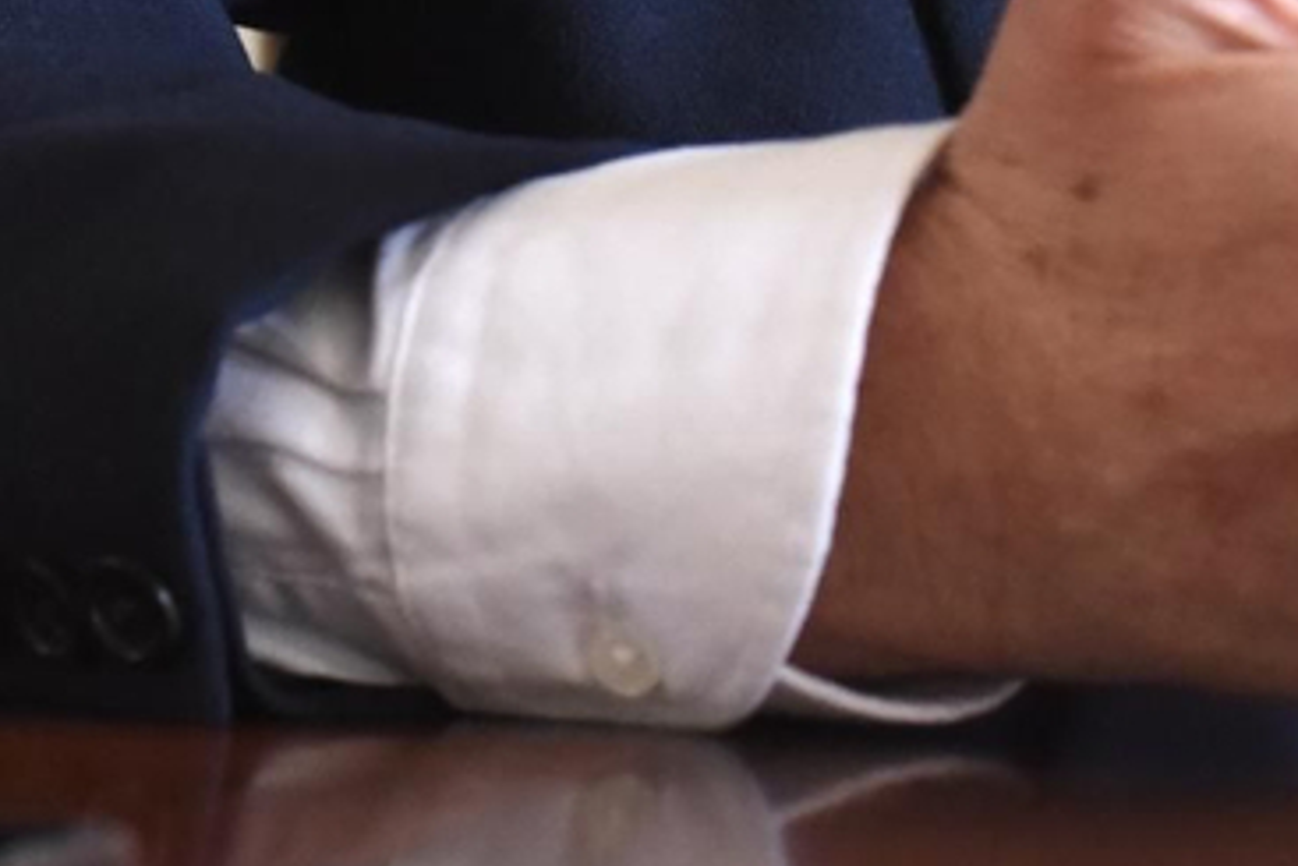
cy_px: -813
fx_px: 7863
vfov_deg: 6.2
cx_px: 1503
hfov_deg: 9.3
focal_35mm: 218
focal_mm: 50
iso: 3200
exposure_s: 1/160
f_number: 4.5
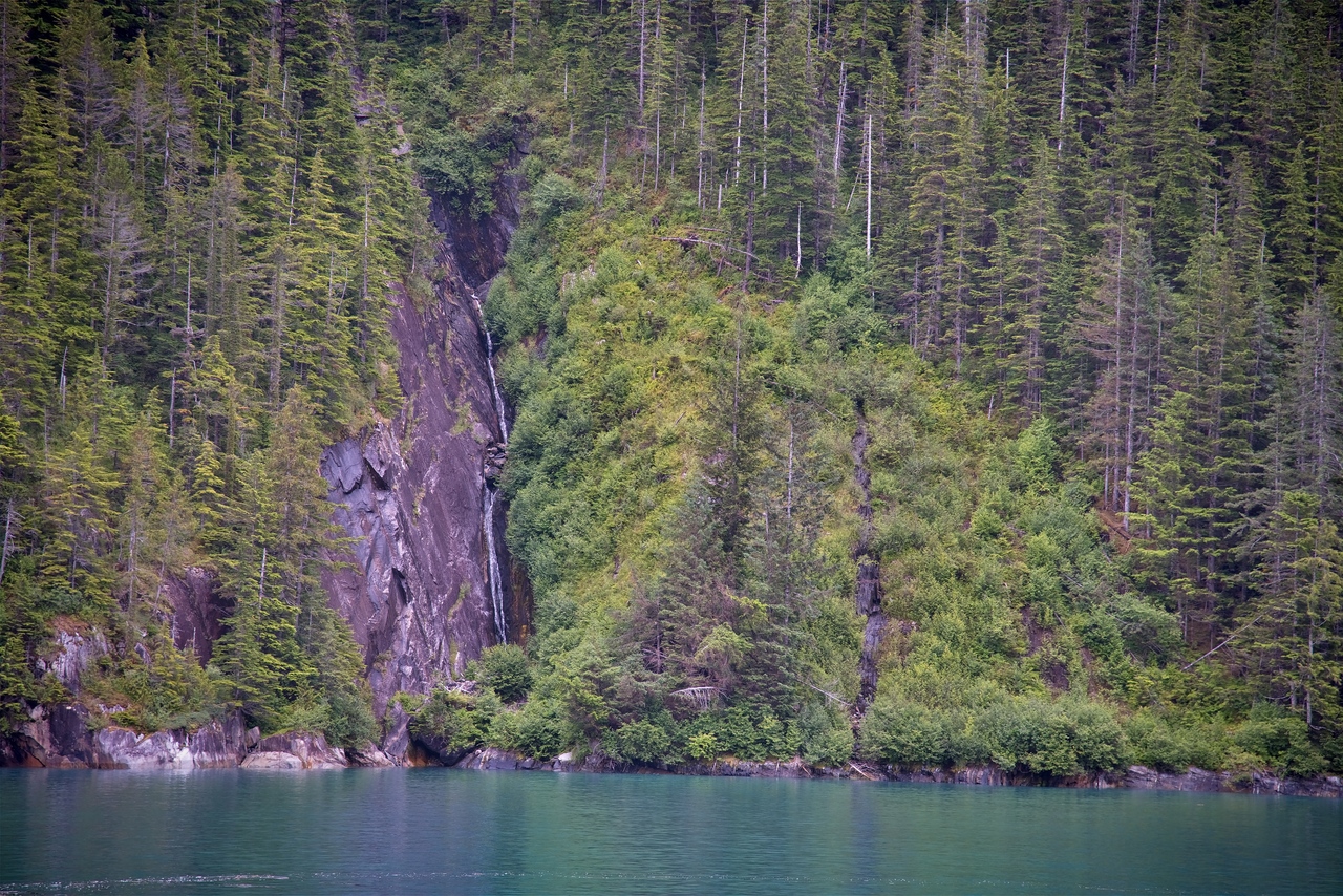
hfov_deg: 17.1
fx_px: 4477
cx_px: 672
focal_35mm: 120
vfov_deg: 11.4
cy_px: 448
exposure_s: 1/250
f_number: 4
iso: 320
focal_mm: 120
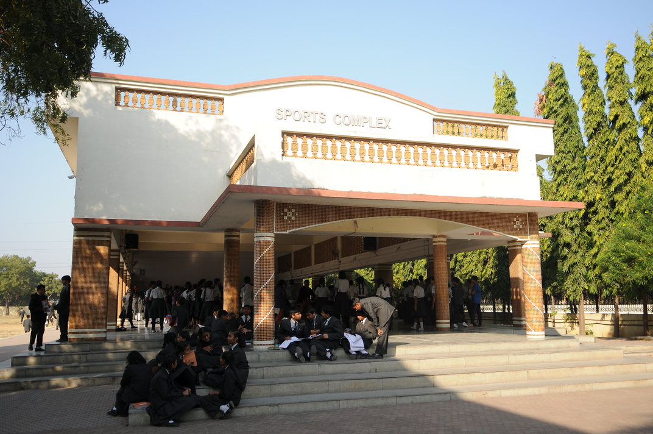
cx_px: 326
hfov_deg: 62.0
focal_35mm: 30
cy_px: 217
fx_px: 544
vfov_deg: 43.5
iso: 200
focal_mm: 20
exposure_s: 1/1600
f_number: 2.8
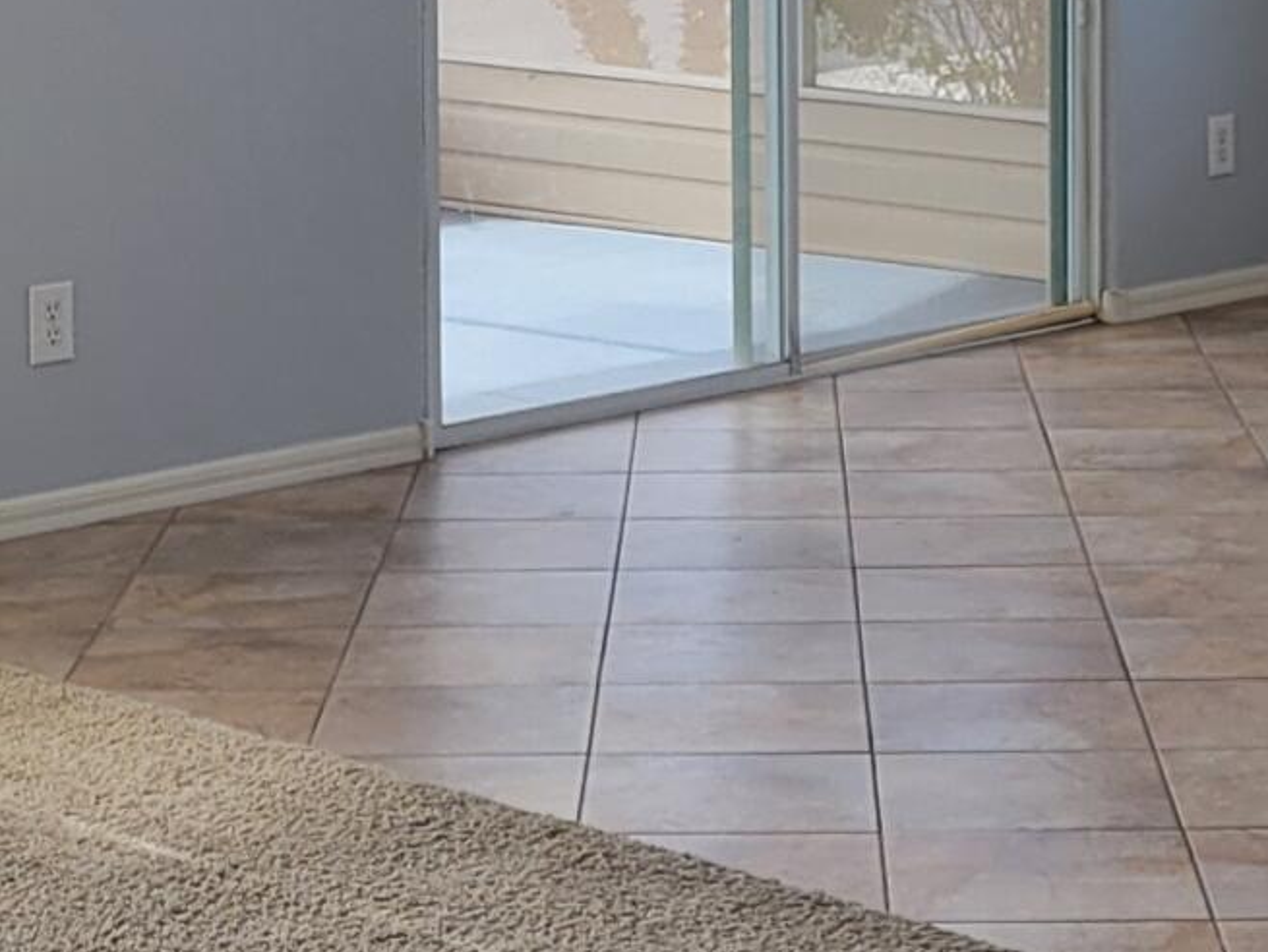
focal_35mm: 119
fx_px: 4361
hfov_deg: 16.5
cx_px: 951
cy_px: -46
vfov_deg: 12.3
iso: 50
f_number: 1.8
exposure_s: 1/120
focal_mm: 5.4
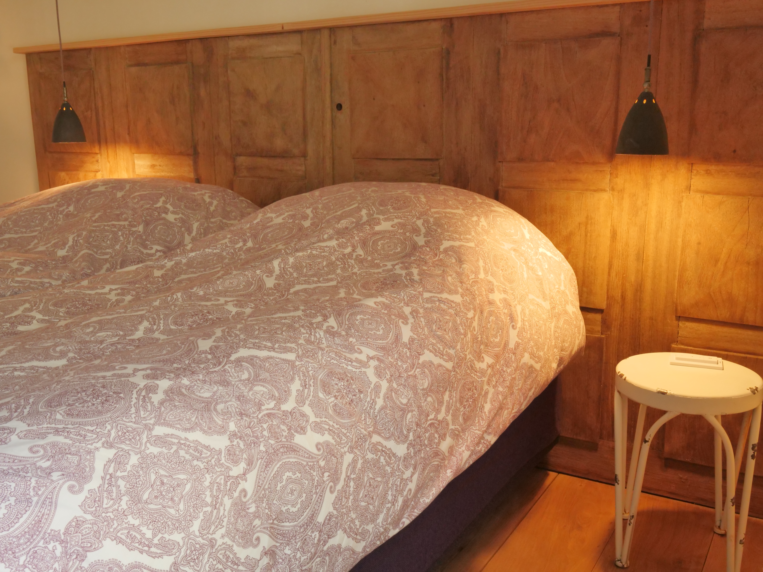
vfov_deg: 41.8
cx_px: 382
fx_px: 749
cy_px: 286
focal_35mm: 34
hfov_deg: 54.0
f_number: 10
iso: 1600
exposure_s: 1/20
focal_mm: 17
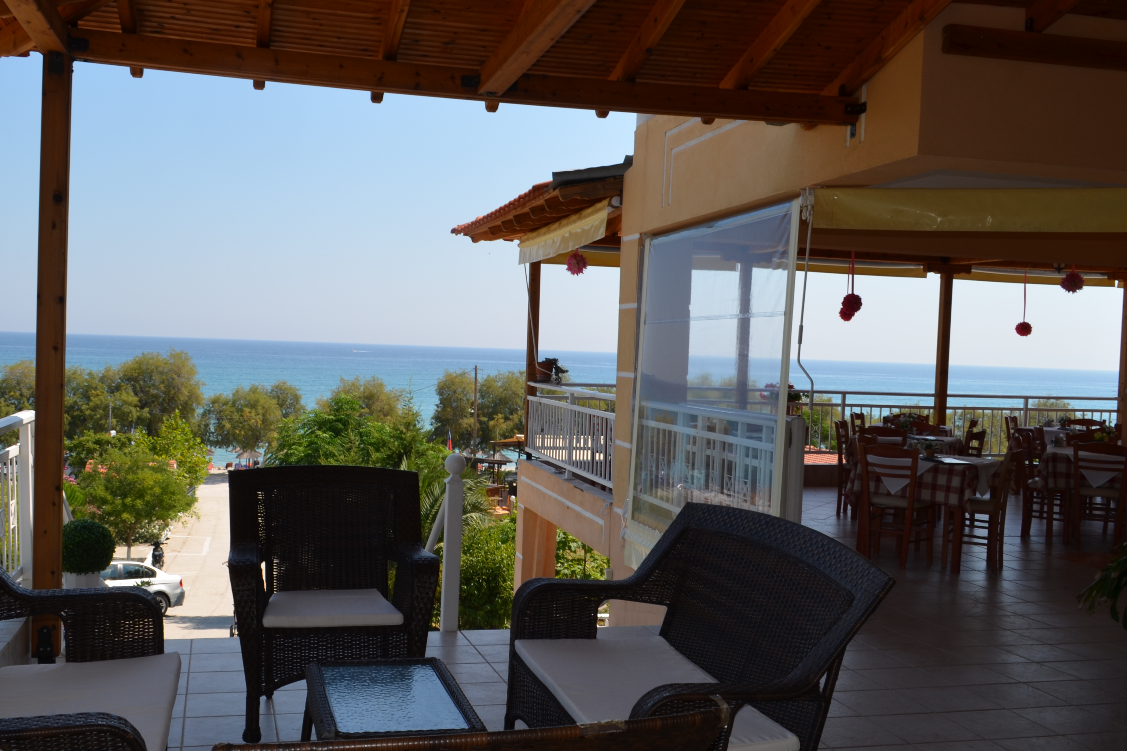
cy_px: 382
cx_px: 500
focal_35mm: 36
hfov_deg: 53.0
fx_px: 1127
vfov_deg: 36.9
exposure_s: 1/200
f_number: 9
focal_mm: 18
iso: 100
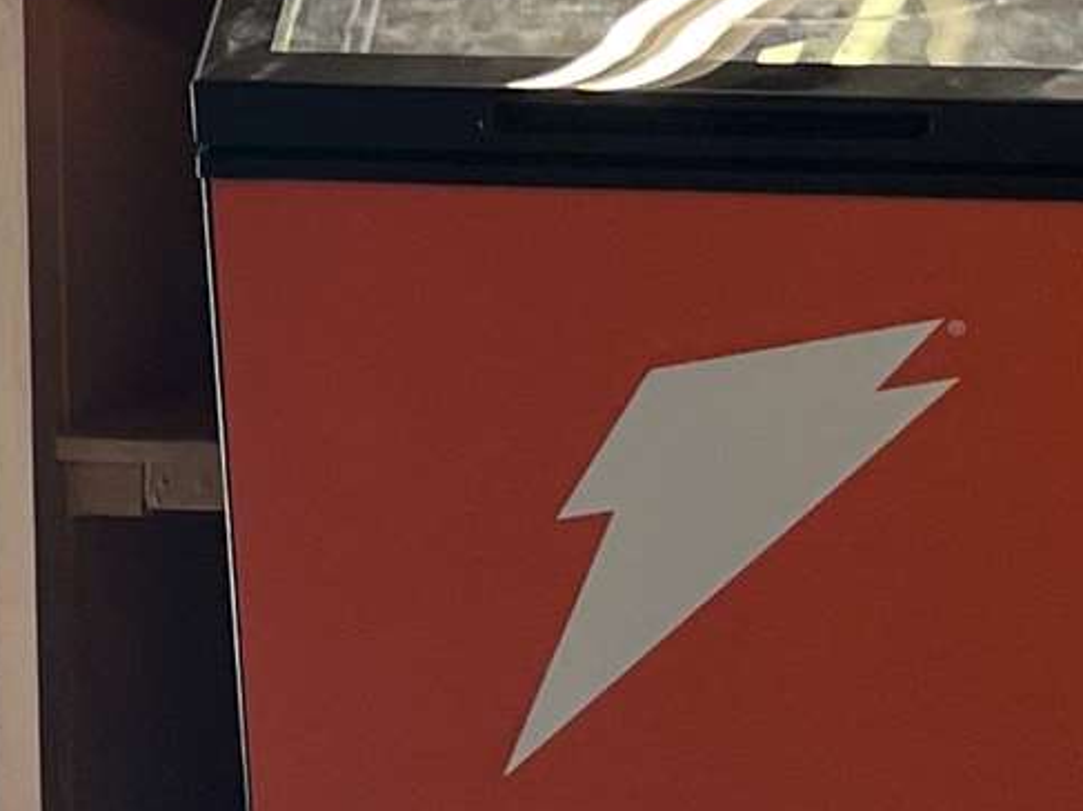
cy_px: -747
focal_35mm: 164
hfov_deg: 11.9
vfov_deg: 8.6
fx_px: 5130
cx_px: -51
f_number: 1.6
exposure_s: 1/120
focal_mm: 5.1
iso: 64
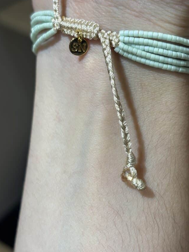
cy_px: 120
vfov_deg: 30.7
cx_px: 103
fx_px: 459
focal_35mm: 63
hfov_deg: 23.3
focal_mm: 5.96
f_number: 1.6
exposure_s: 1/100
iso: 32
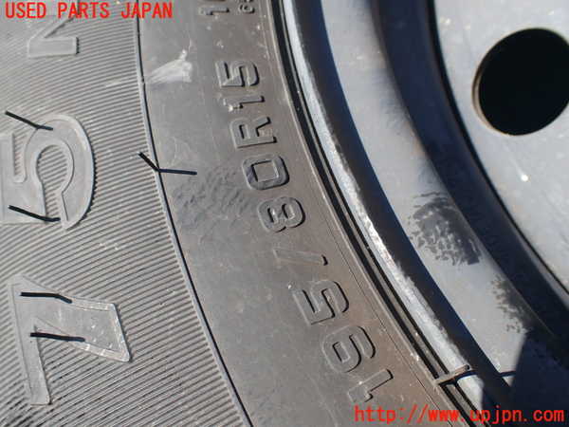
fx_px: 493
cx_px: 284
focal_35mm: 30
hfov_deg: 60.0
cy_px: 214
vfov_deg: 46.8
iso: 100
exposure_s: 1/500
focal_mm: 5.4
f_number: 3.2
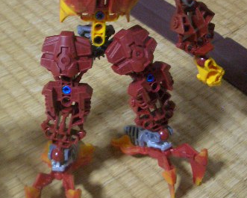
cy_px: 81
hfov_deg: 28.6
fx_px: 483
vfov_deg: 23.1
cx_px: 96
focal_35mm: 66
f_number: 2.6
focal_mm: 5.8
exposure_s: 1/10
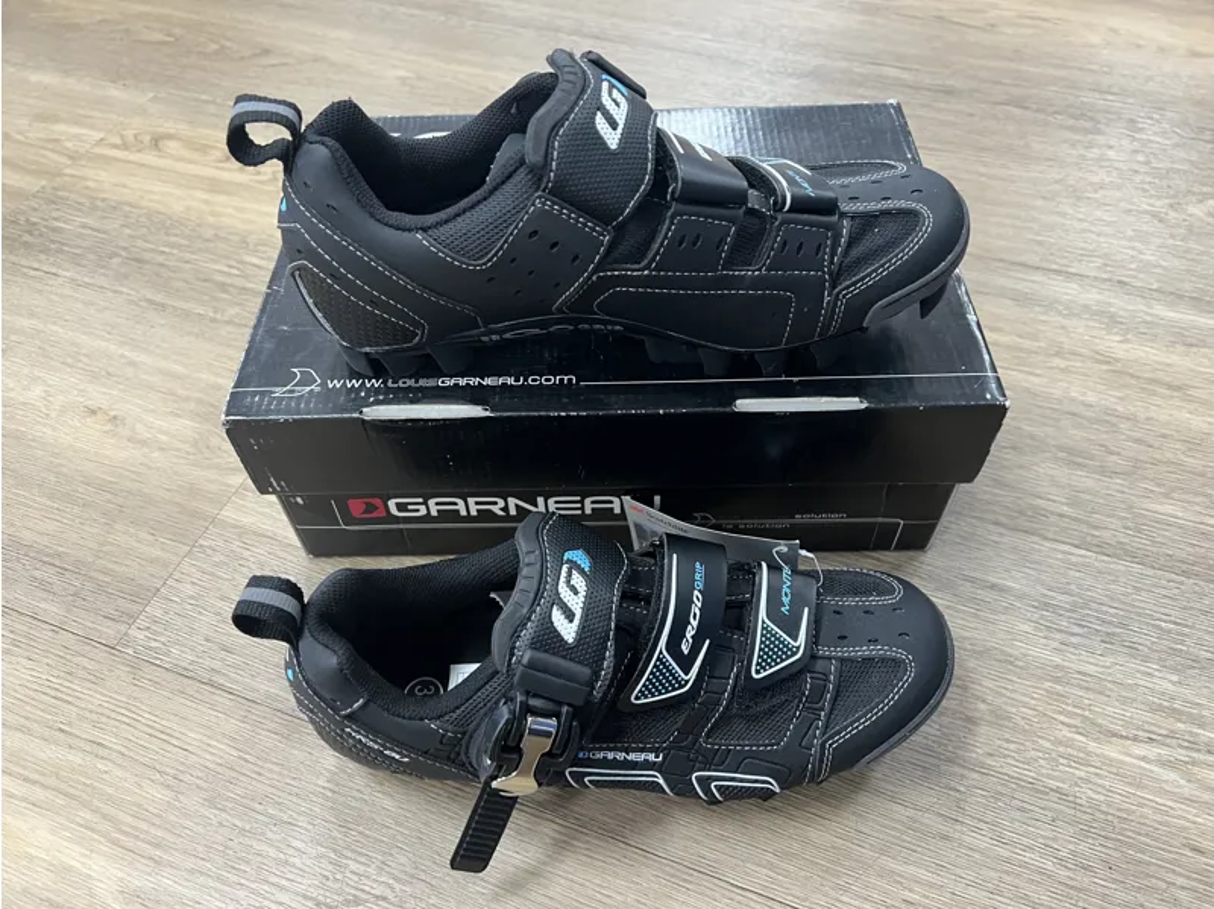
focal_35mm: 26
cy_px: 454
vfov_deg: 53.0
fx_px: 911
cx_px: 607
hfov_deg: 67.3
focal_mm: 5.7
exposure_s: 1/50
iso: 250
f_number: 1.5
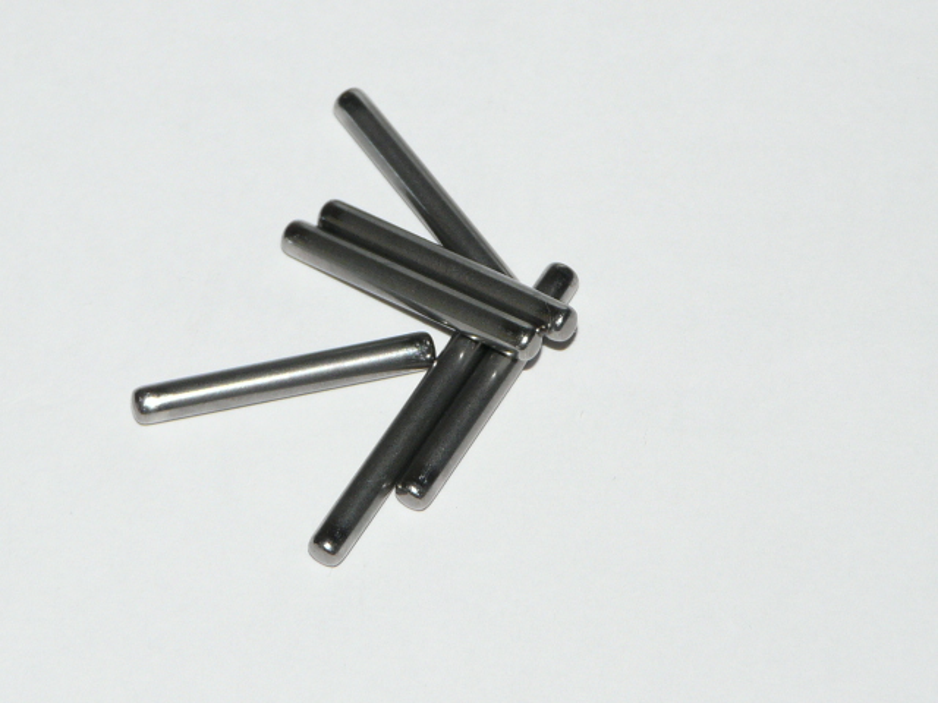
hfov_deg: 9.8
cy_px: 352
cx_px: 469
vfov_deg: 7.4
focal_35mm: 201
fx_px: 5447
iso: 100
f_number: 3.6
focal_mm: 20.6
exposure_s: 1/60
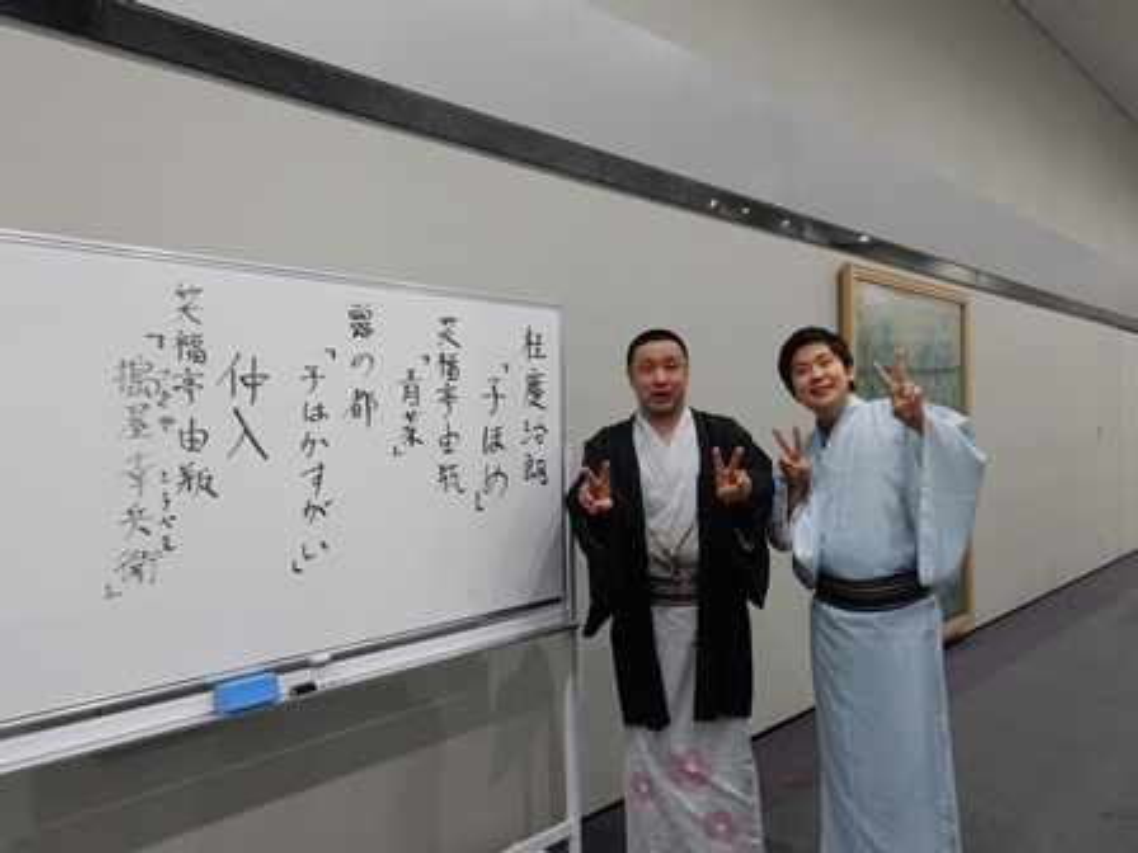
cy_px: 426
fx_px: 986
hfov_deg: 60.0
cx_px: 569
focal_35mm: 30
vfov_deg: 46.8
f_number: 4
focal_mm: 5.4
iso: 400
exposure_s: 1/20
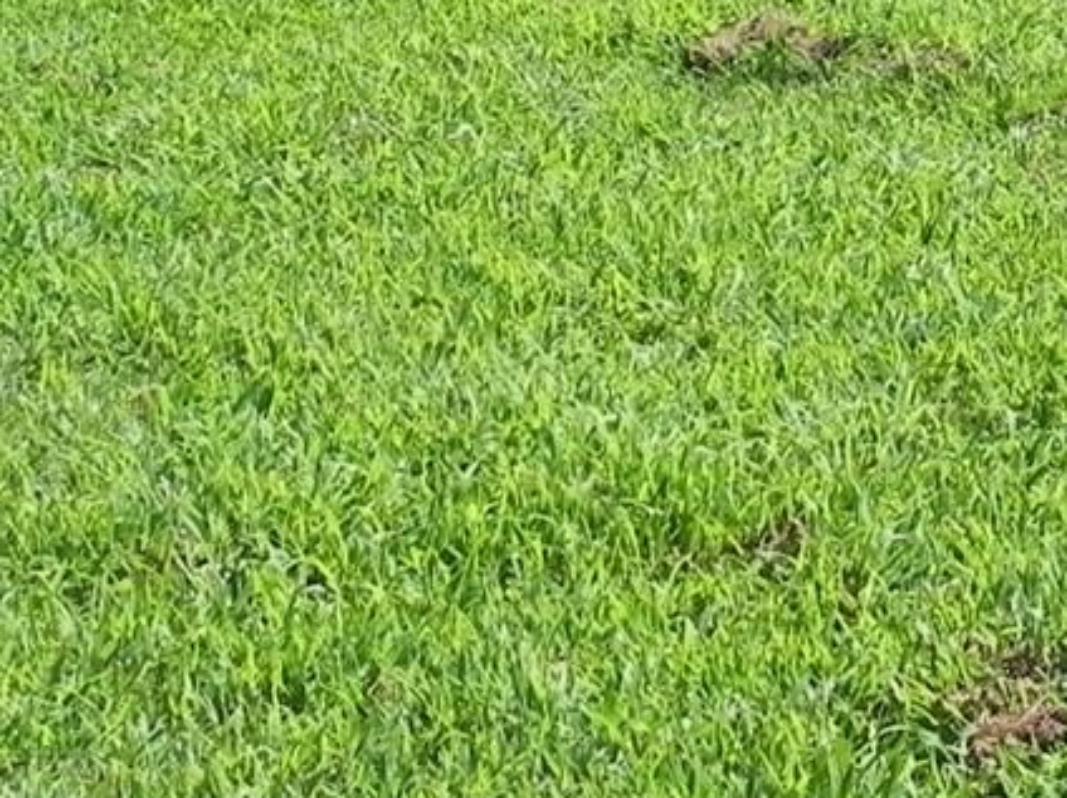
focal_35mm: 131
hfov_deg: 14.9
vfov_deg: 10.8
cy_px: -458
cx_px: 961
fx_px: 4033
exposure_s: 1/286
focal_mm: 6.6
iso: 160
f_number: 6.3
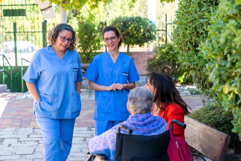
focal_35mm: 71
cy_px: 90
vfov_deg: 19.2
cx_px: 127
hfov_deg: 28.4
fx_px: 475
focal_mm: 62
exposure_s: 1/320
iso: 250
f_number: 3.2
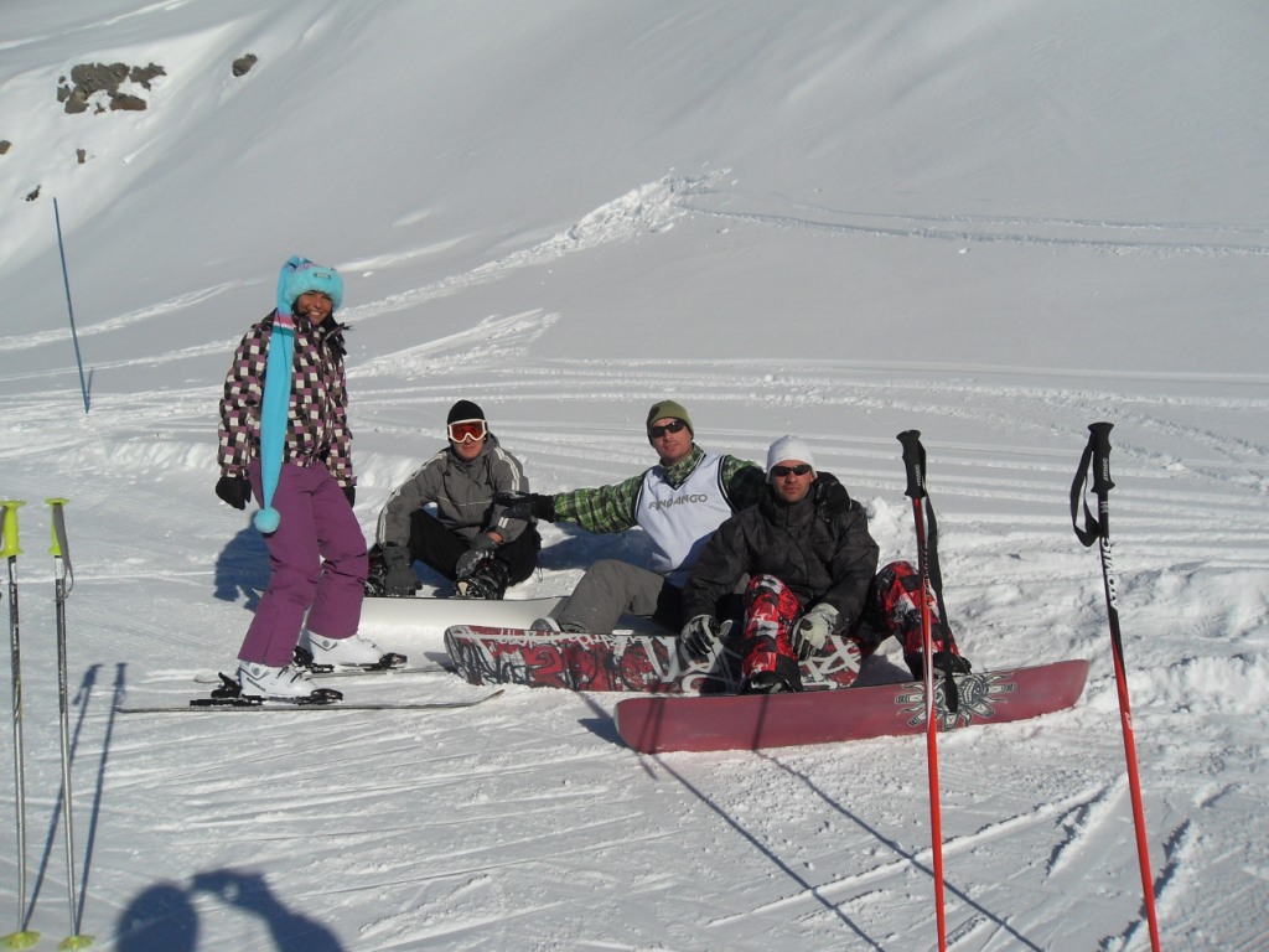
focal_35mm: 35
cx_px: 634
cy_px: 476
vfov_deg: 40.7
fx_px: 1283
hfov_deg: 52.6
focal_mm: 6.3
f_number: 8.2
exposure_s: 1/750
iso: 80
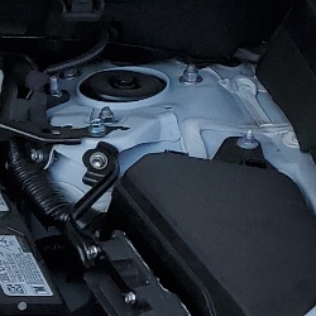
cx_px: -434
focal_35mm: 147
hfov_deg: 10.3
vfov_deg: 11.9
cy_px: 238
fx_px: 1518
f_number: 1.5
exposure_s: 1/3333
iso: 50
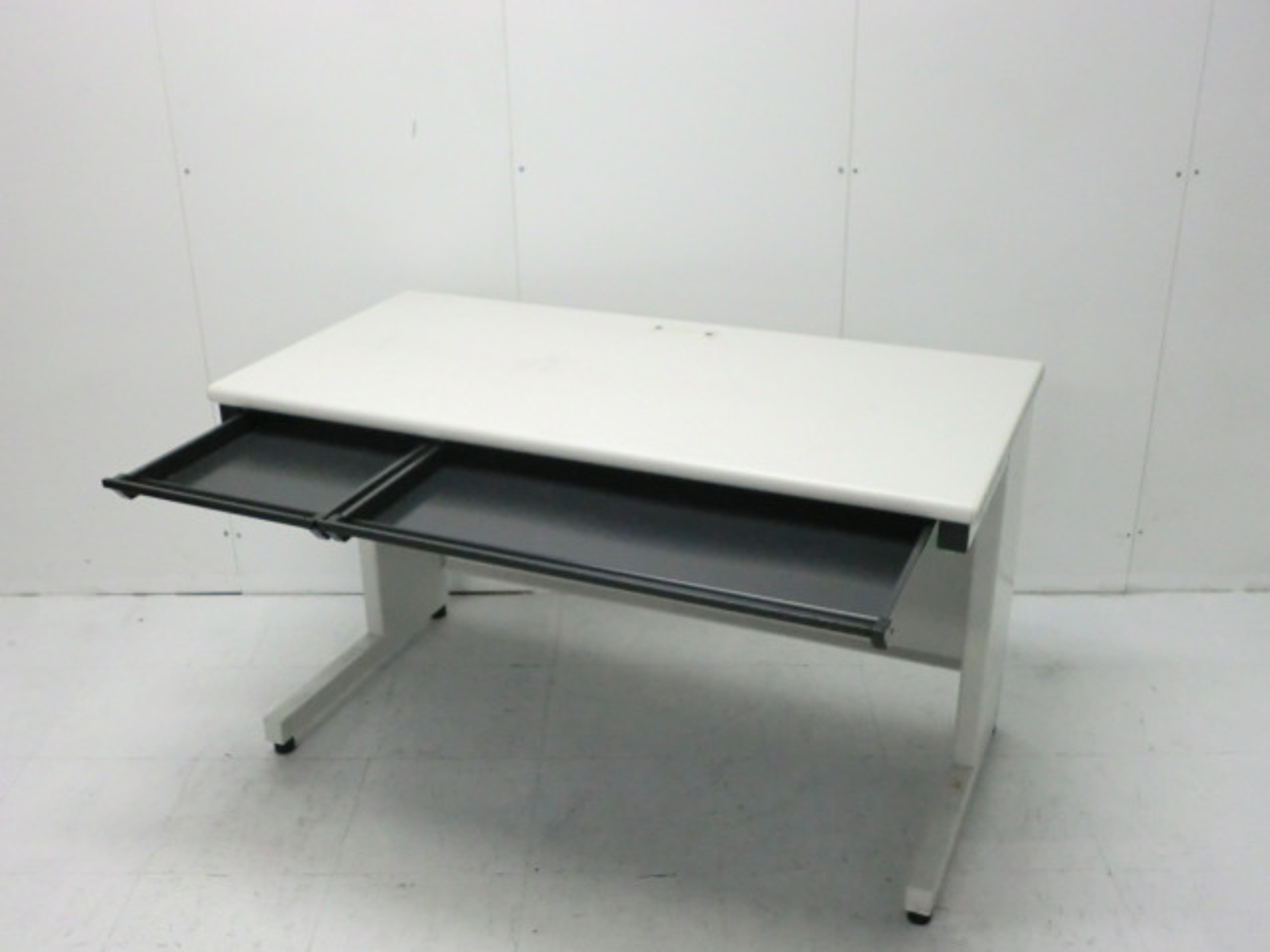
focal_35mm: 38
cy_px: 476
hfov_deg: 49.0
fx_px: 1394
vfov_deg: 37.7
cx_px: 635
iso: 500
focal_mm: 6.9
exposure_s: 1/60
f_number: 3.9
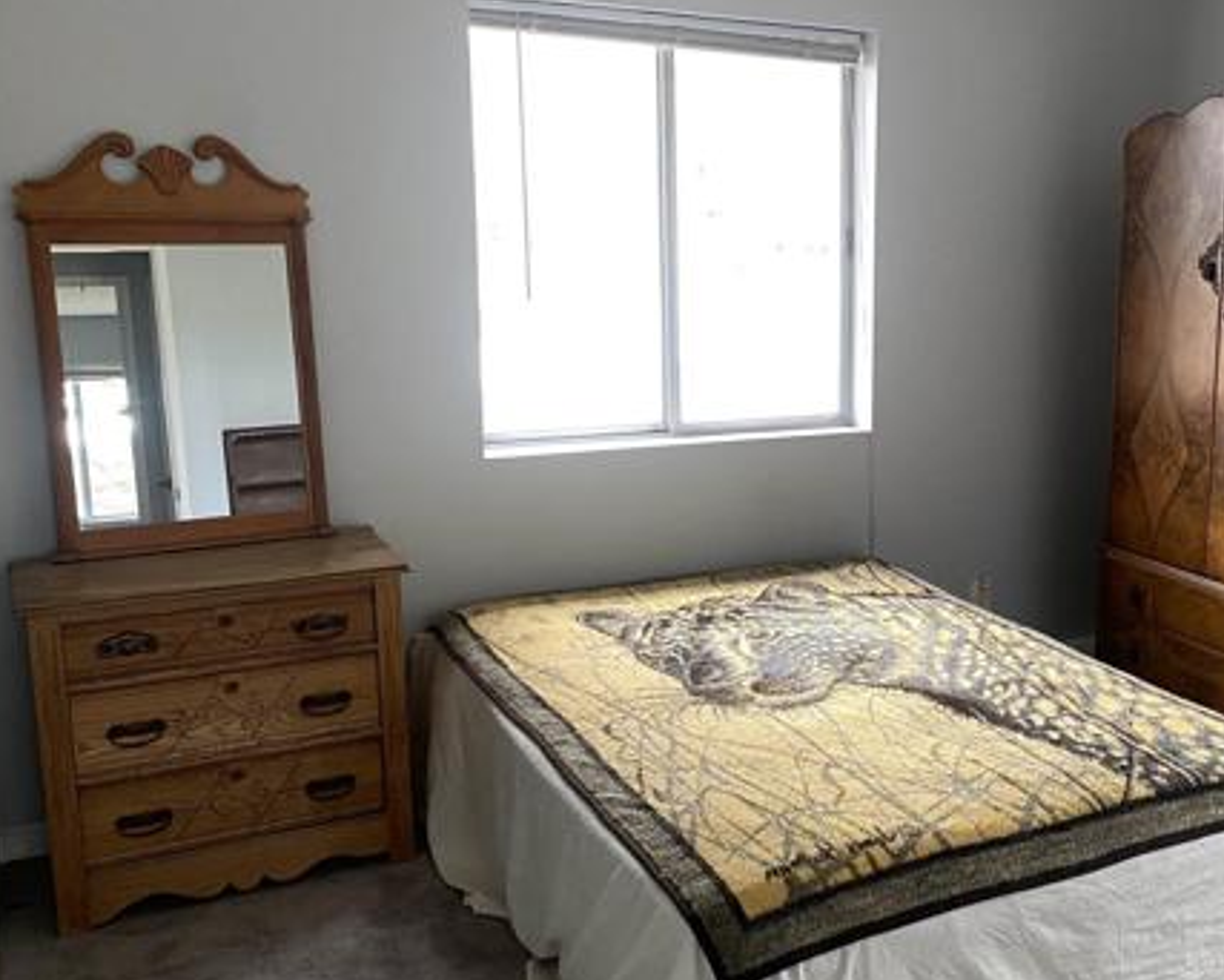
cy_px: 493
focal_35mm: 38
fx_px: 1377
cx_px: 883
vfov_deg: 39.2
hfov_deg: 46.6
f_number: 1.8
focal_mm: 4.25
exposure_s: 1/60
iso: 100
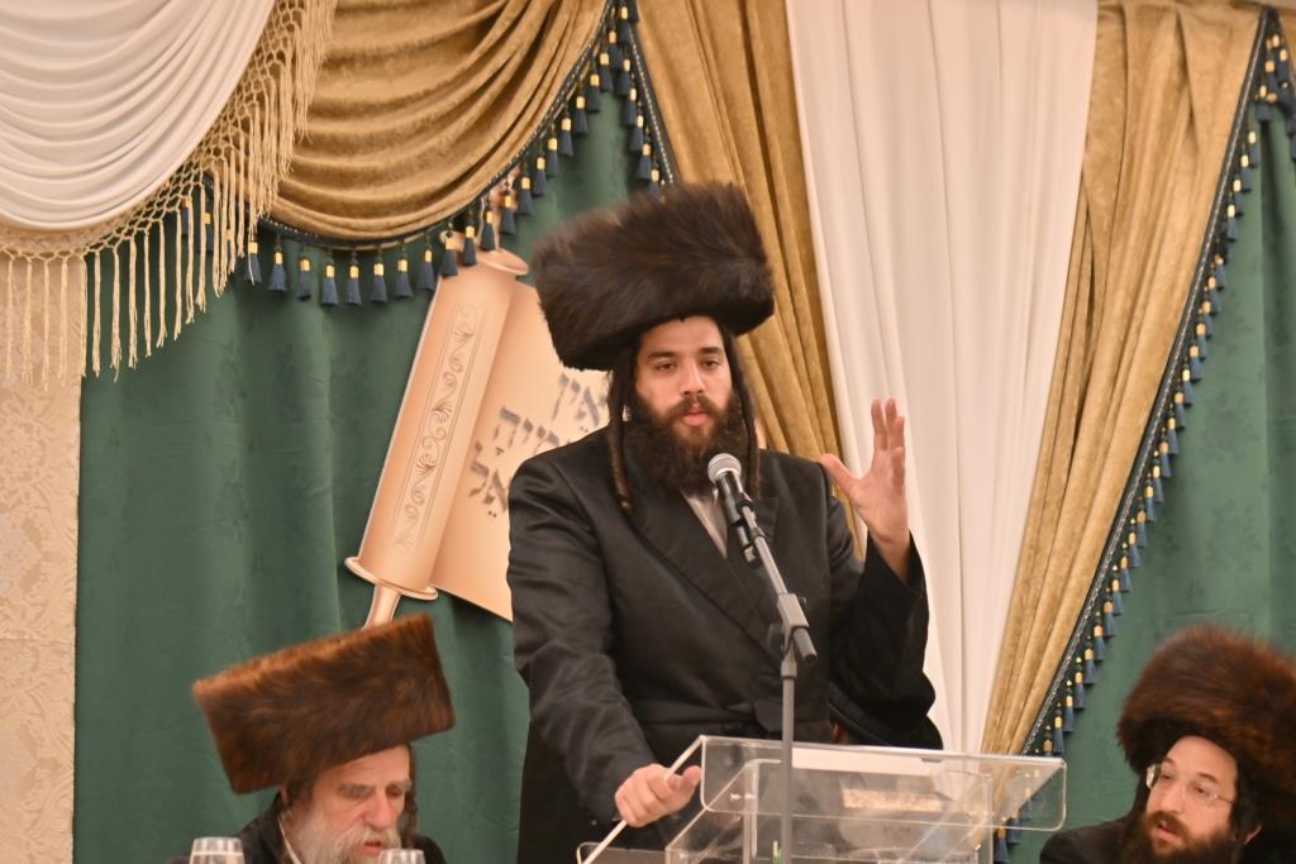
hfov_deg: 11.4
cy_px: 432
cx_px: 648
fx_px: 6480
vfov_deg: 7.6
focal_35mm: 180
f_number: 4
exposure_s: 1/320
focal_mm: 120
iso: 500
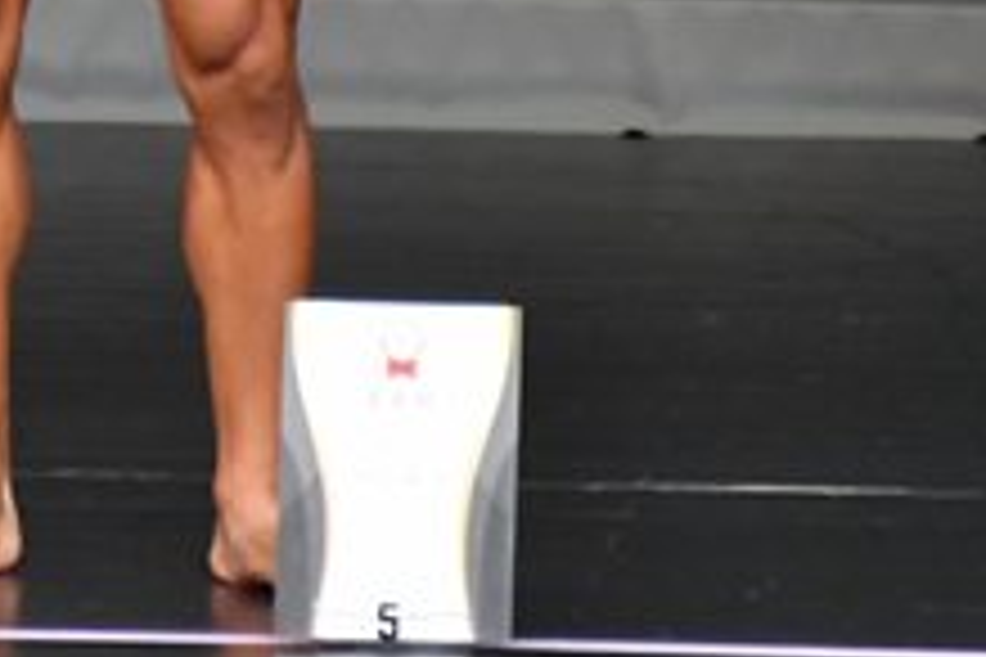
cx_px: -493
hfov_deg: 1.6
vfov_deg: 1.0
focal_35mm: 1329
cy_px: -428
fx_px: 36397
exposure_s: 1/400
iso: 5000
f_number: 5.6
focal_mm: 250
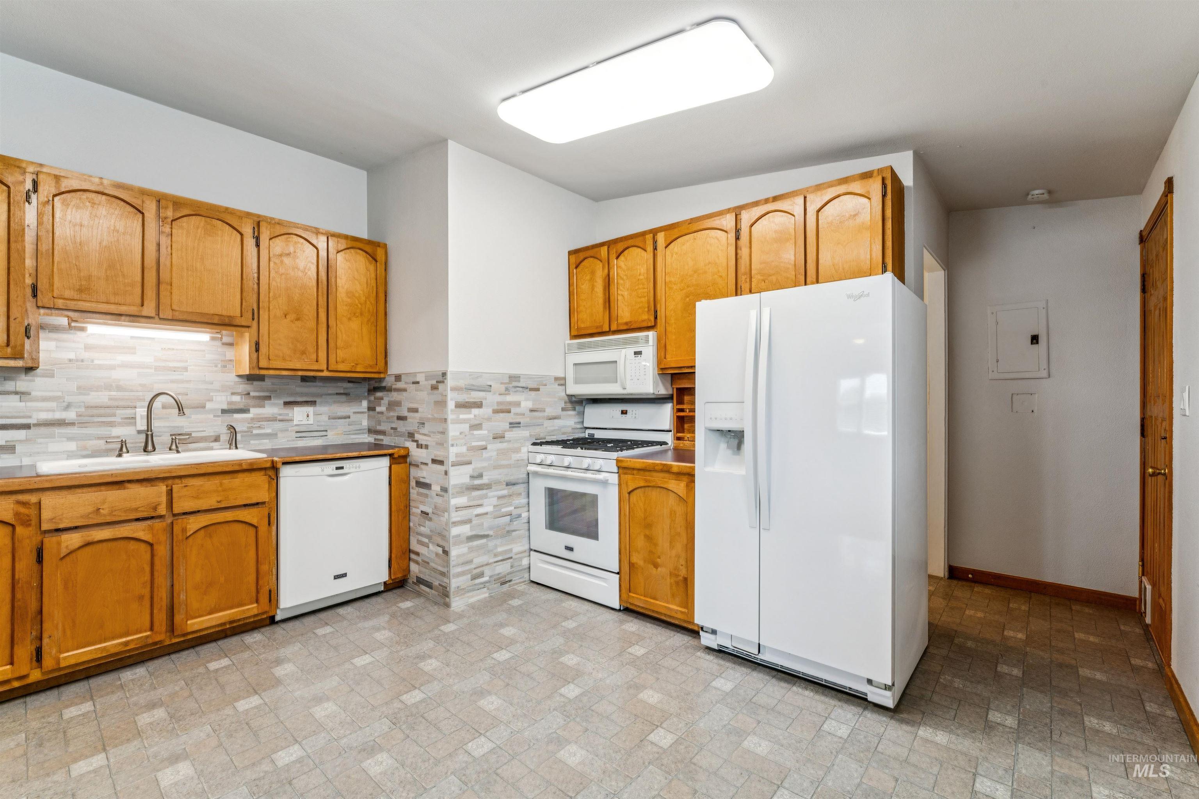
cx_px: 600
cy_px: 400
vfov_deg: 75.5
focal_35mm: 16
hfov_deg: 98.5
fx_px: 516
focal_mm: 15.5
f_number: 13
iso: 400
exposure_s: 1/15
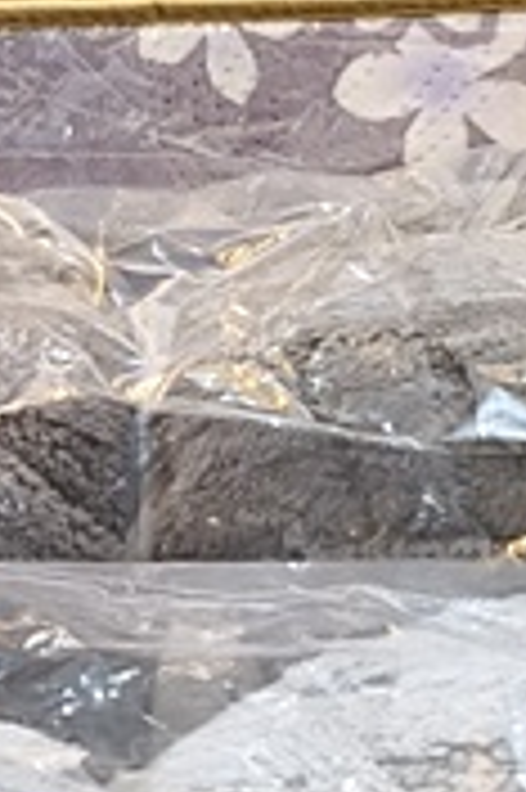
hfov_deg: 9.4
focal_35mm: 145
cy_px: 155
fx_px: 3184
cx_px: 454
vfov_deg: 14.1
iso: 320
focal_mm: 6.57
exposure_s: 1/120
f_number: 1.6
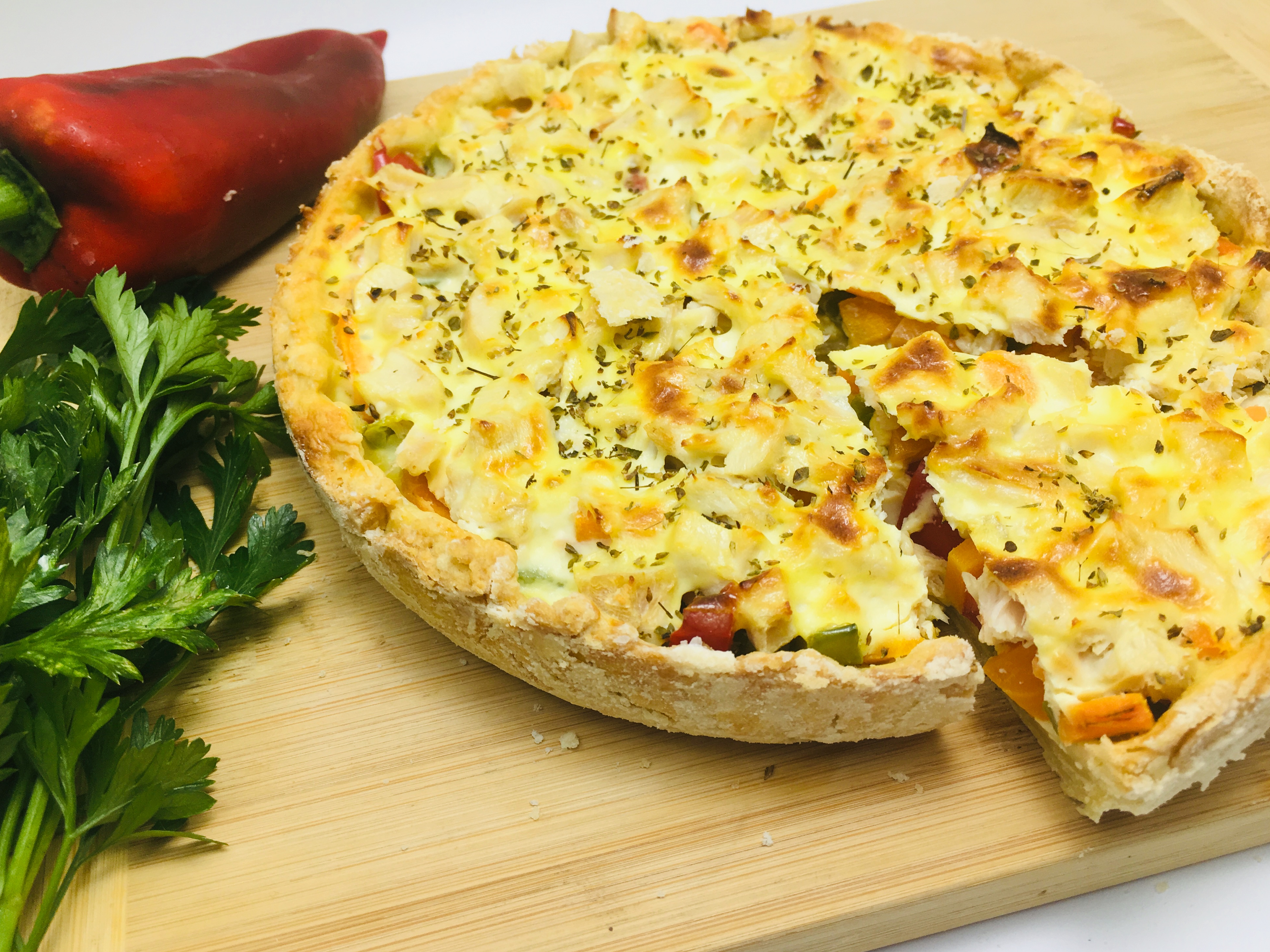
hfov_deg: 60.0
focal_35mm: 30
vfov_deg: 46.8
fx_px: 1101
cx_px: 619
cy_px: 491
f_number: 2.2
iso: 25
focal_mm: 4.15
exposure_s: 1/173
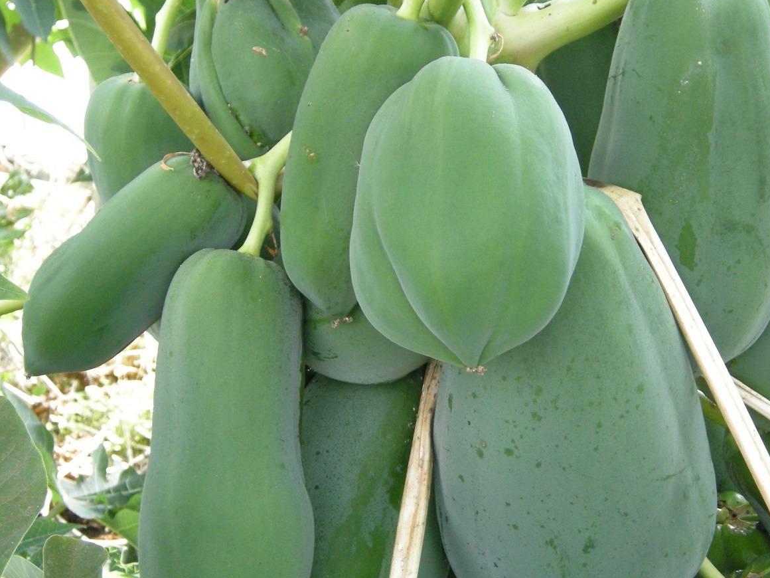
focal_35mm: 81
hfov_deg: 24.0
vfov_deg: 18.2
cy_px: 323
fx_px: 1802
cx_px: 493
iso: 220
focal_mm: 10.1
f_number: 3.1
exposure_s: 1/60
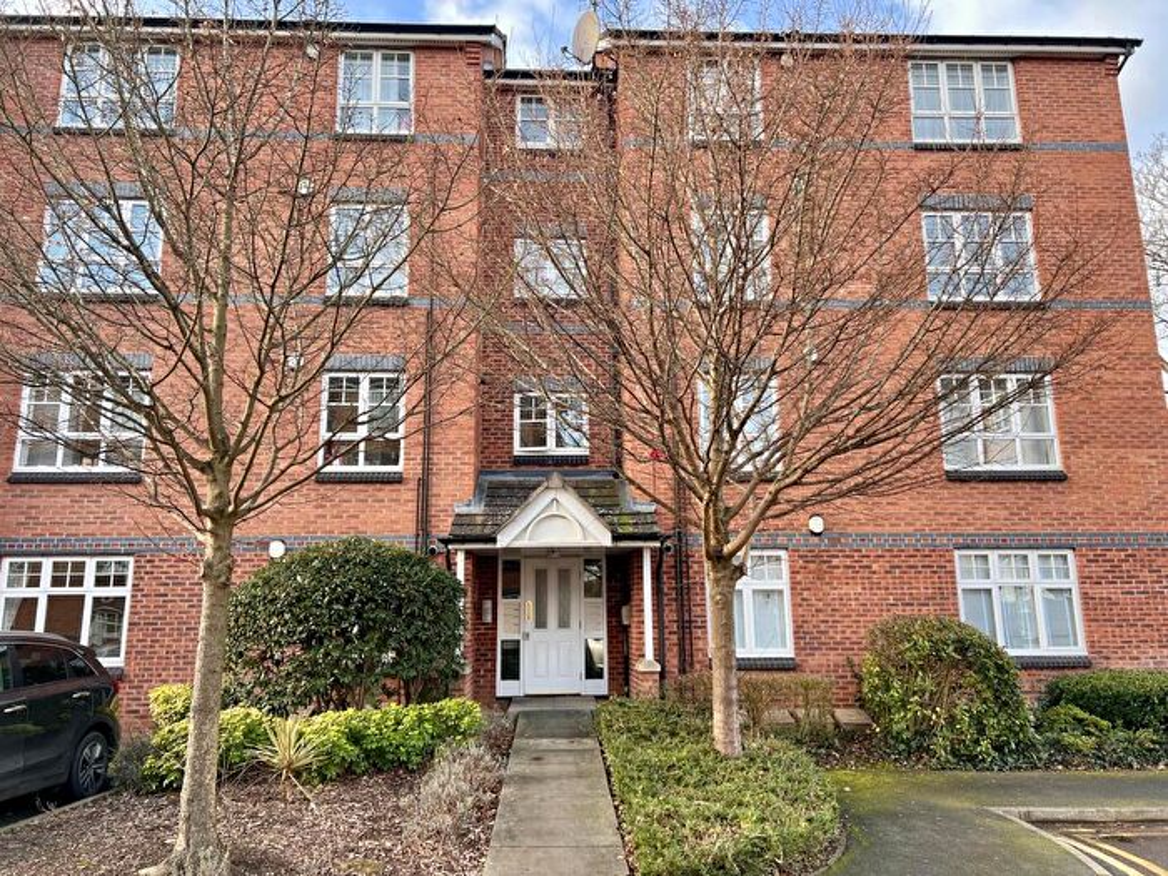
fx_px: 877
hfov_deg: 67.3
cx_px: 584
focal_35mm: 26
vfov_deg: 53.1
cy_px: 438
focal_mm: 5.7
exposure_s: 1/260
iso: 40
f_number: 1.5
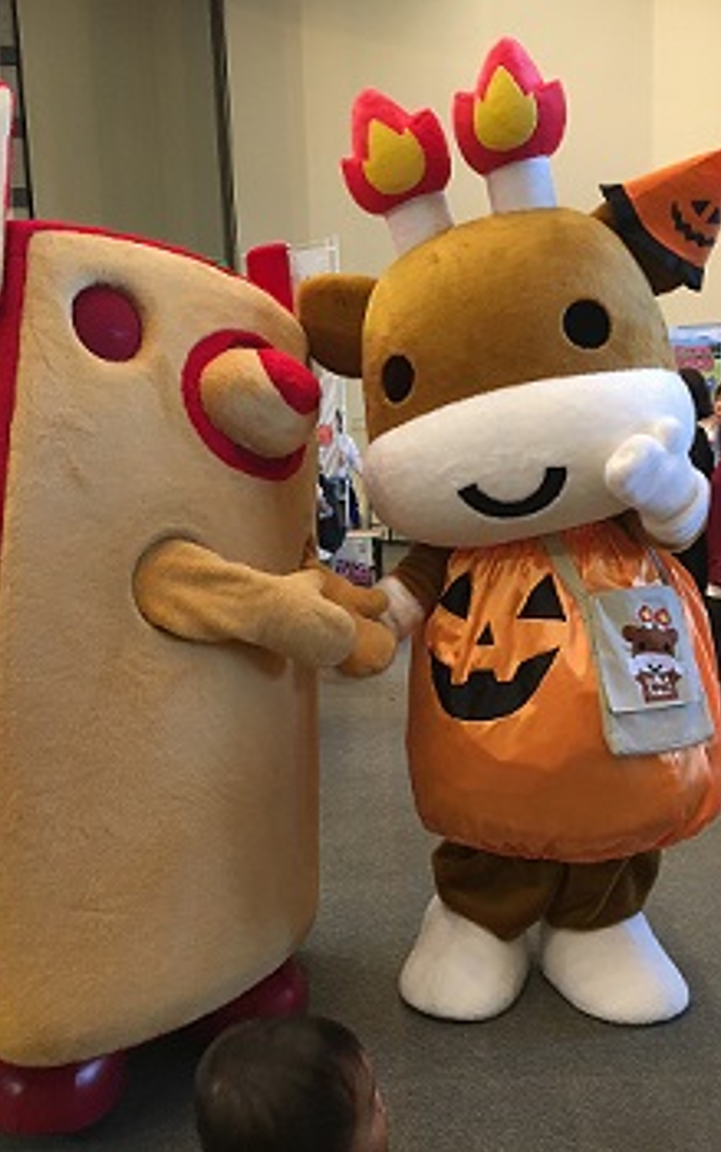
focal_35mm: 31
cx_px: 354
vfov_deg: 61.2
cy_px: 578
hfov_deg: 40.6
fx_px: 974
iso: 160
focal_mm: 4.15
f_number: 2.2
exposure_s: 1/30
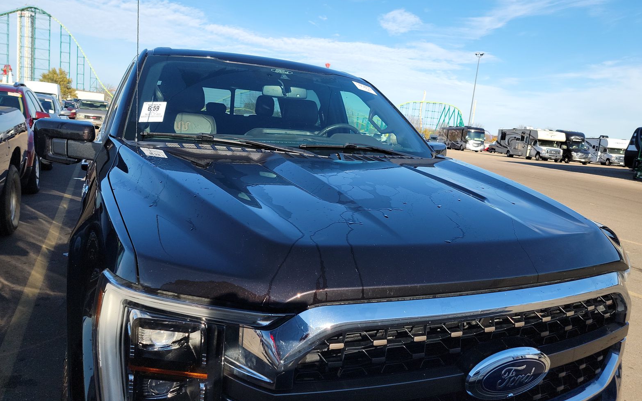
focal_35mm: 26
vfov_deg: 47.5
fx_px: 455
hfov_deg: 70.4
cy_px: 185
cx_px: 321
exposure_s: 1/546
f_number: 1.8
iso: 50
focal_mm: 6.7
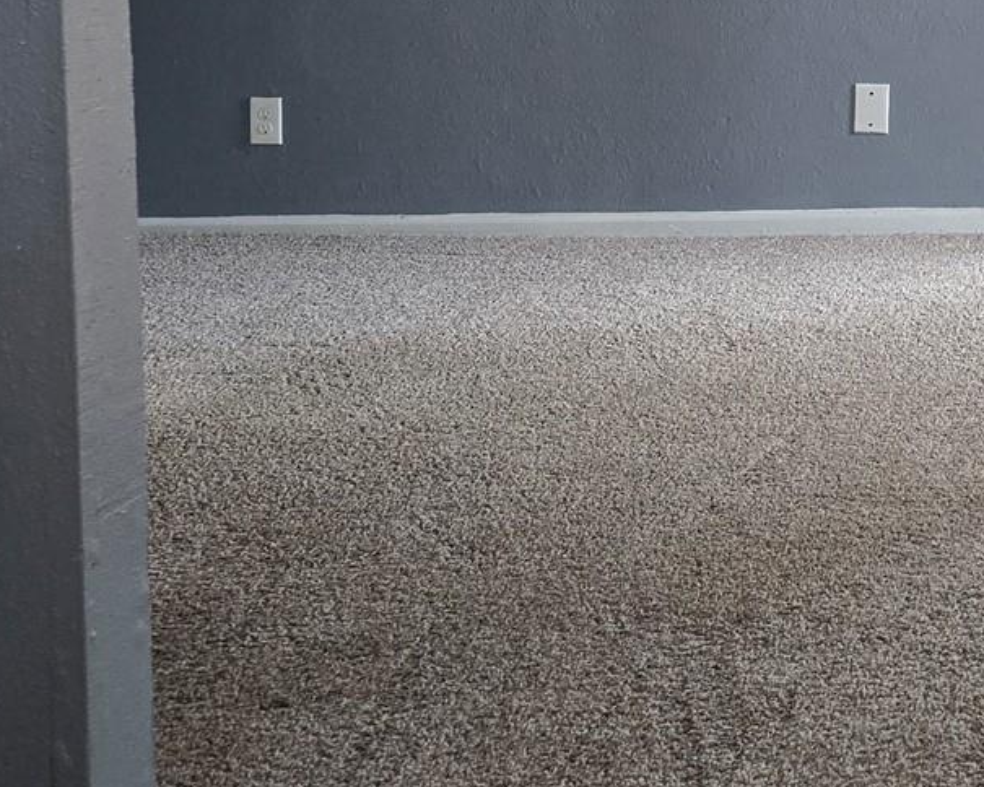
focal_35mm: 76
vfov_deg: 19.5
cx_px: 1176
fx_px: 2213
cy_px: -36
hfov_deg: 23.0
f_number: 1.7
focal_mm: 6.3
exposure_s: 1/120
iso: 400
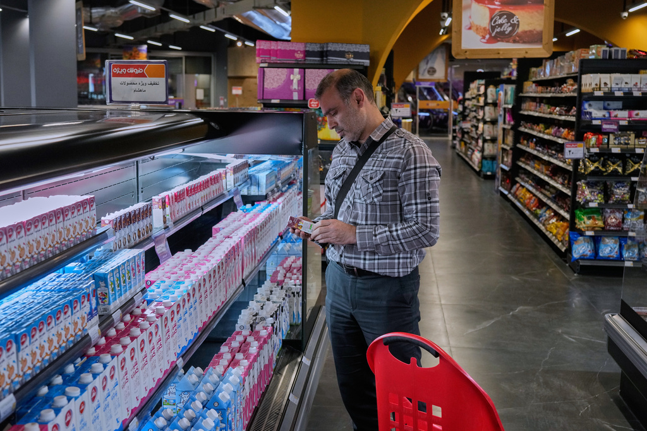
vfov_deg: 29.3
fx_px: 827
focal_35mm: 46
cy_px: 216
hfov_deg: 42.7
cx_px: 324
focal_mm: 46
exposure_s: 1/500
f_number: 5
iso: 2500
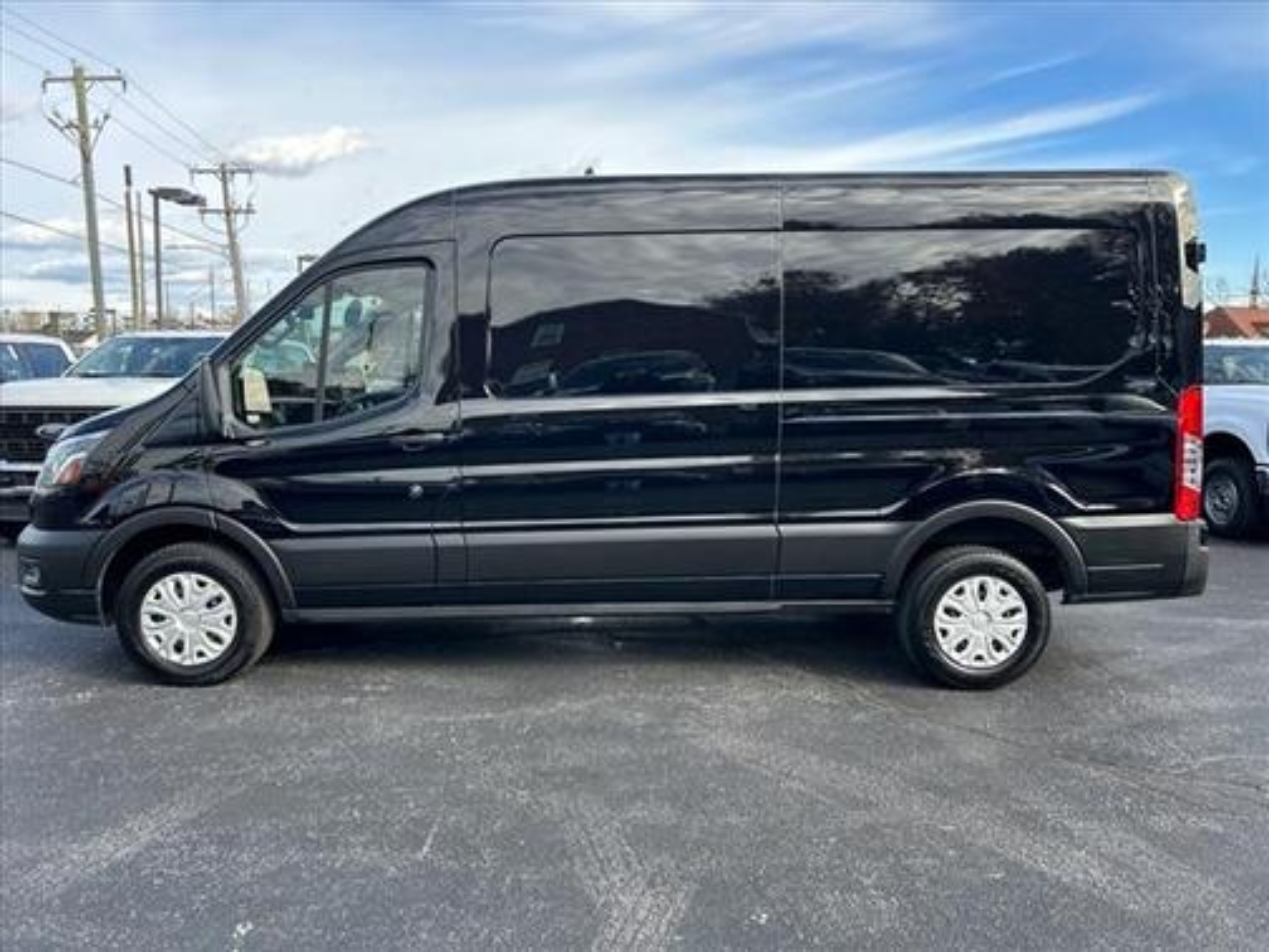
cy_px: 476
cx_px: 634
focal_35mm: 26
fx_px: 953
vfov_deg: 53.1
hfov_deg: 67.3
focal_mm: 5.7
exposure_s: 1/658
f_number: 1.5
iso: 50
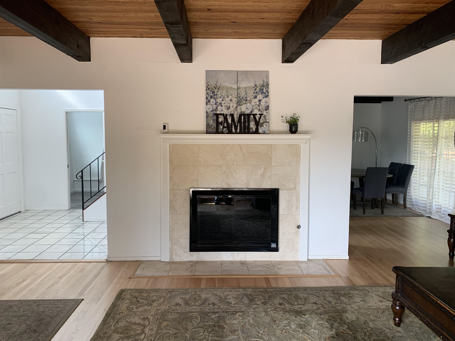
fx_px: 342
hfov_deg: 67.3
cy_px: 170
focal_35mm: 26
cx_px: 228
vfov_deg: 53.1
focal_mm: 4.25
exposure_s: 1/121
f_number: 1.8
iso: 80
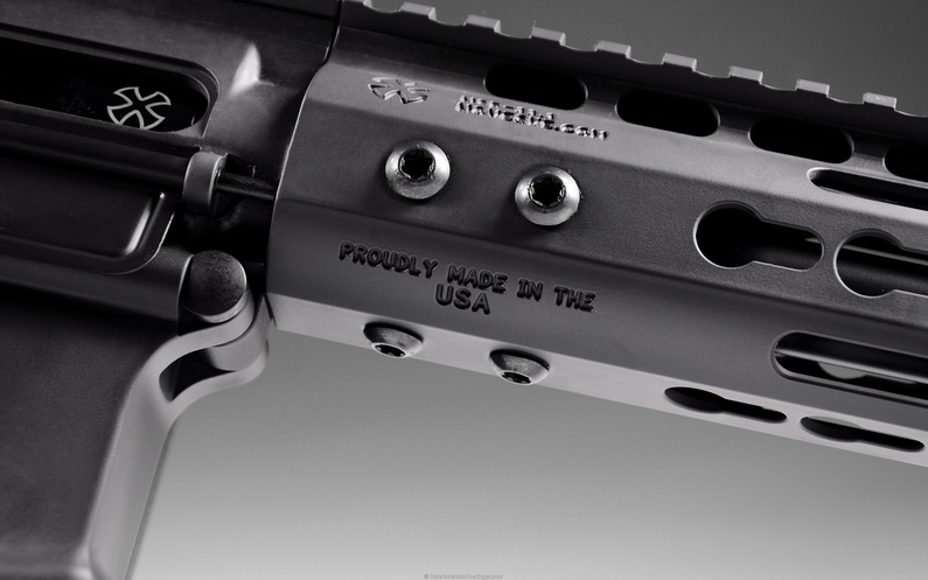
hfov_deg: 16.0
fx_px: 3301
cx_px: 463
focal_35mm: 131
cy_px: 274
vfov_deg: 10.0
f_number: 8
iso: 200
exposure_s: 1/40
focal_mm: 85
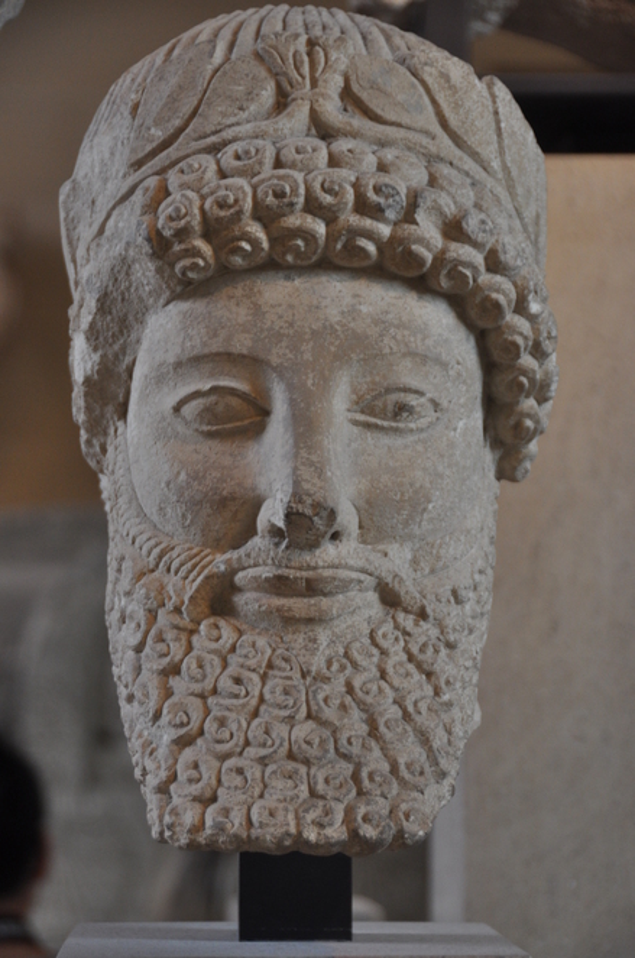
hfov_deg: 12.1
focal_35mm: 112
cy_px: 479
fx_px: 2987
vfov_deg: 18.2
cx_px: 318
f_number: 5
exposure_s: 1/100
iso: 640
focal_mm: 75
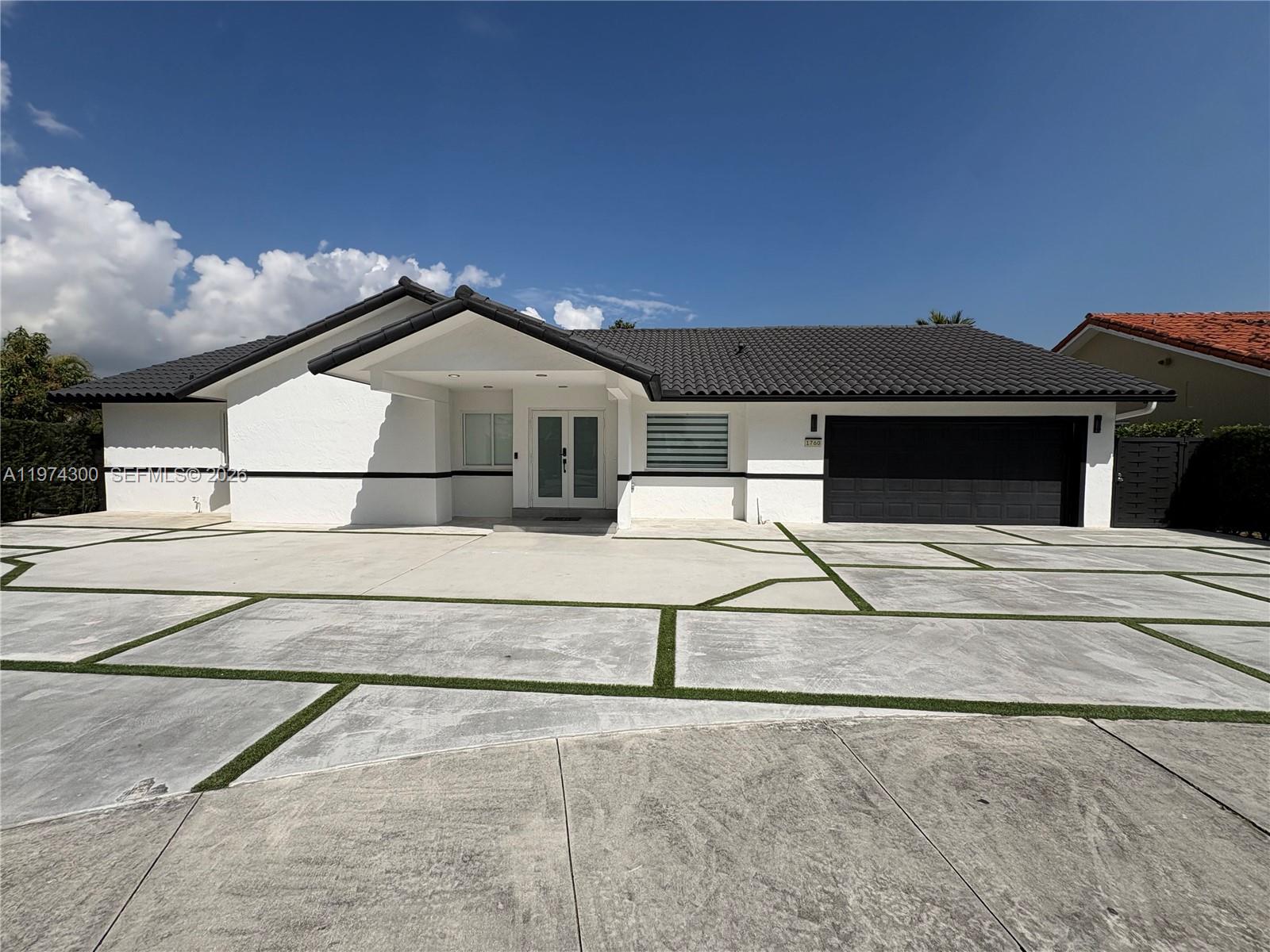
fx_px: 514
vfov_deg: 85.7
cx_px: 635
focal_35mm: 14
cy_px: 476
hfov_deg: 102.1
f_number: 2.2
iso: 50
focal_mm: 2.22
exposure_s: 1/5263
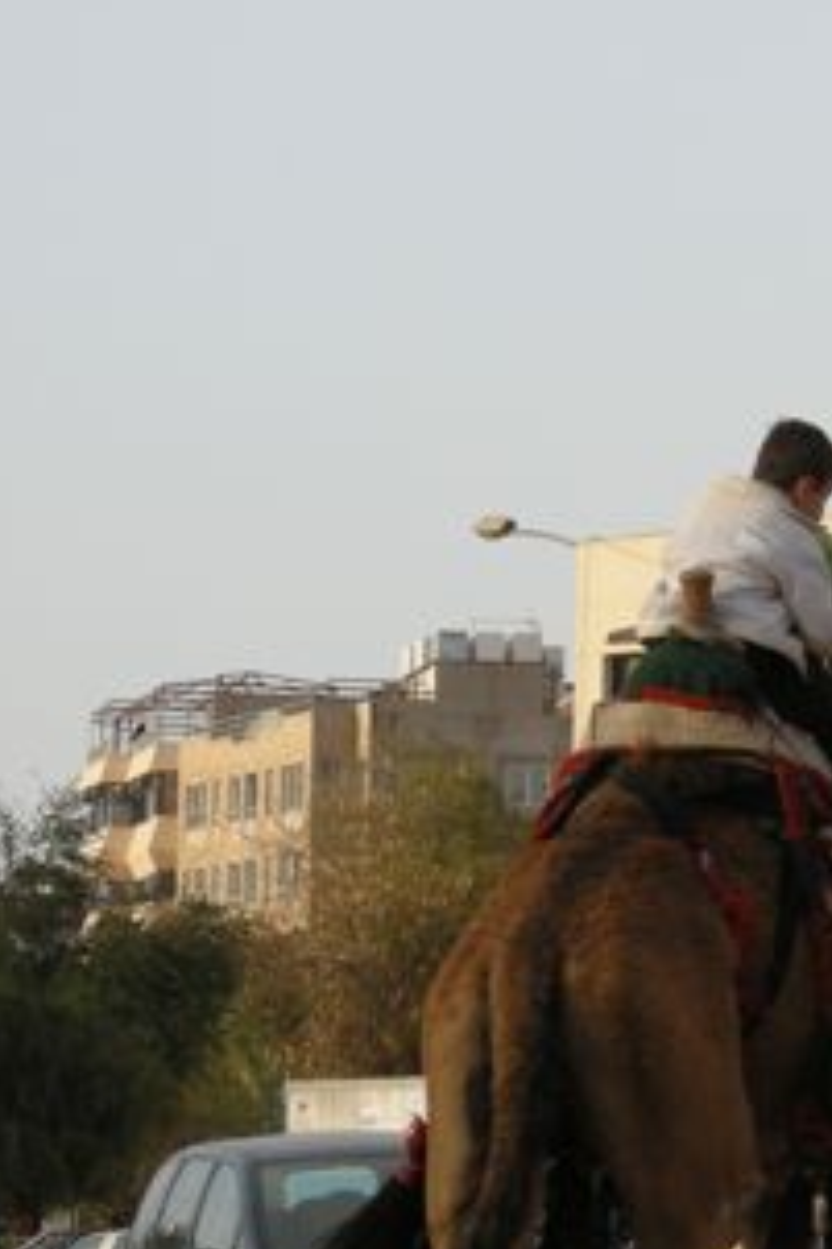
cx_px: 737
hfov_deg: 5.3
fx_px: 9058
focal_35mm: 261
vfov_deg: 7.9
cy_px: 879
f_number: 4.7
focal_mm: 21.5
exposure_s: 1/190
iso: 64
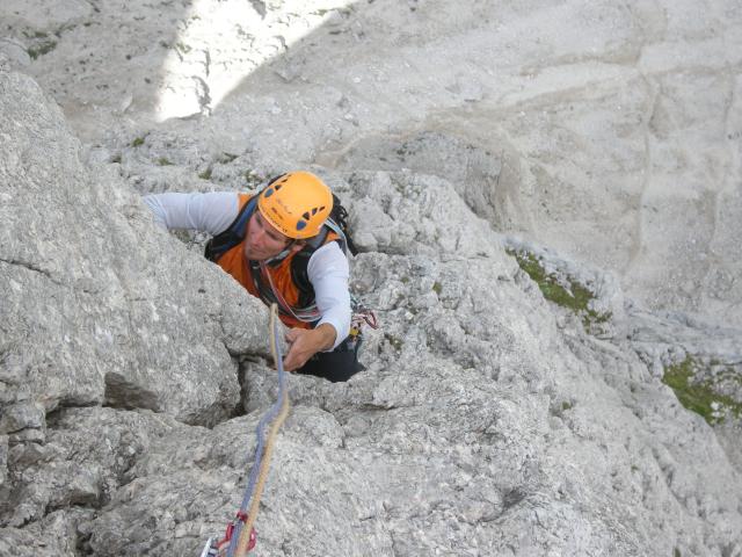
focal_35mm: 91
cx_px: 371
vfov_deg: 16.2
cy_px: 278
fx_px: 1951
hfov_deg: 21.5
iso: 64
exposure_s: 1/161
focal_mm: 19.4
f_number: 4.8
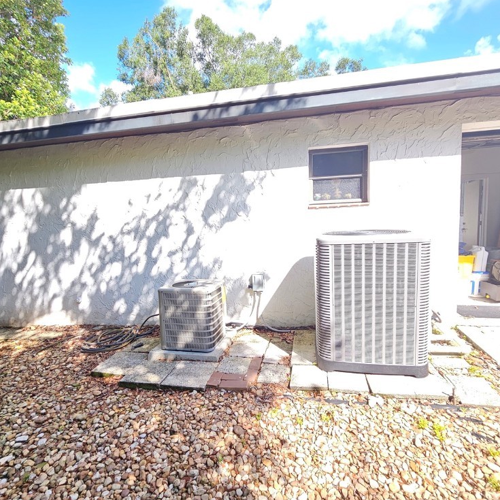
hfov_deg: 87.4
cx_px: 250
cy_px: 251
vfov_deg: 87.4
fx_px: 261
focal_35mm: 16
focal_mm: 2.2
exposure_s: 1/271
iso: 50
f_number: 2.2
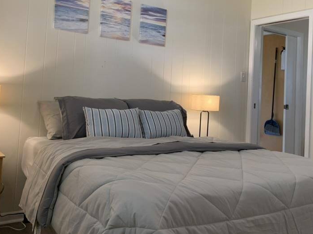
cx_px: 183
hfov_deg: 48.8
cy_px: 82
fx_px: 343
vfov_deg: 37.4
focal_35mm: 38
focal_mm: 4.25
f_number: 1.8
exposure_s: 1/60
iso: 100
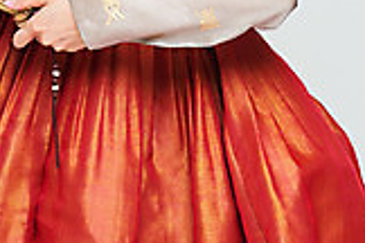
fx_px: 4359
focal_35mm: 430
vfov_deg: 3.2
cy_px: -155
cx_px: 190
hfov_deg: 4.8
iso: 100
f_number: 11
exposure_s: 1/125
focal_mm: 116
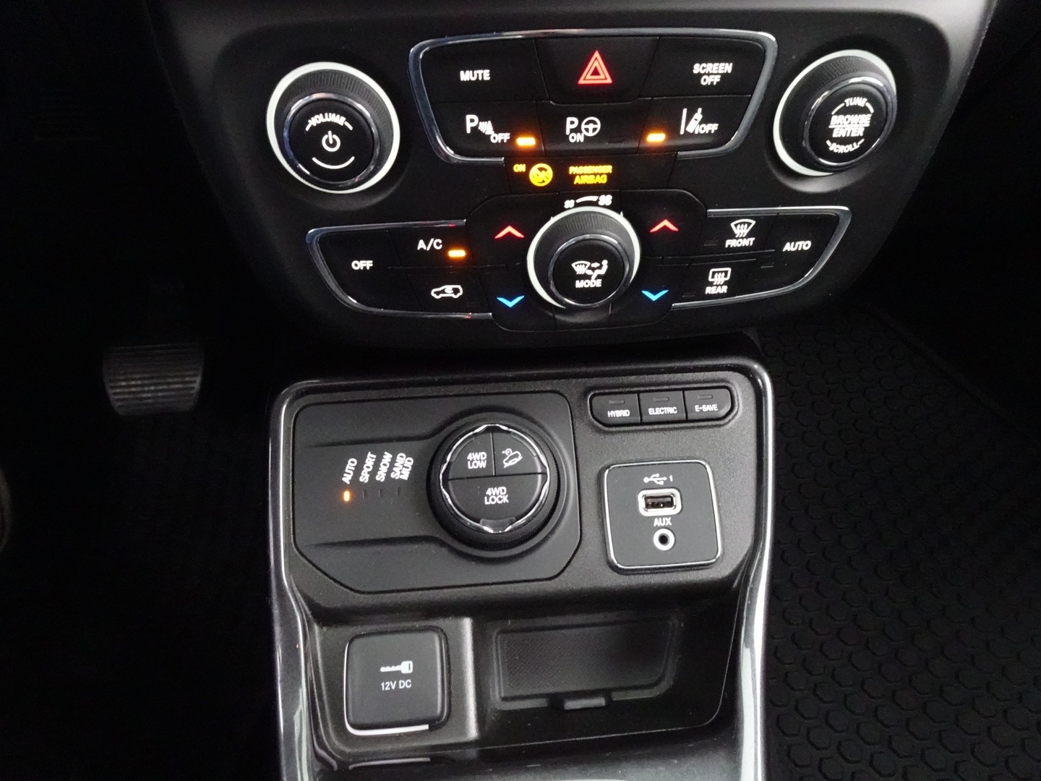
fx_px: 722
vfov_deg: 56.8
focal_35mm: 24
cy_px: 390
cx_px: 520
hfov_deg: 71.6
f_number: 3.5
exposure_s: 1/4
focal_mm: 4.25
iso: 2000
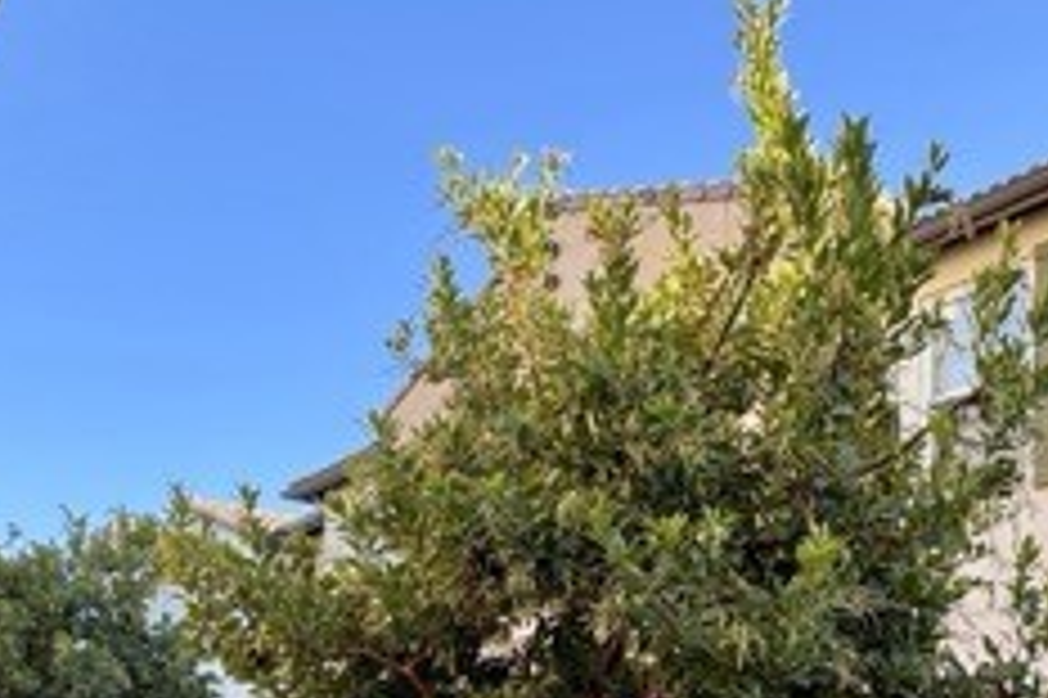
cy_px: 824
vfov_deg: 29.1
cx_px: 693
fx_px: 1164
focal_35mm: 40
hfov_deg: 47.7
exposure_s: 1/132
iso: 40
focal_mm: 2.22
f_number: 2.2
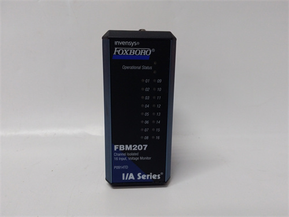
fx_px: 225
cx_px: 144
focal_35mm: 27
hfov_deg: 65.3
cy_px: 108
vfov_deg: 51.4
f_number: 2
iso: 182
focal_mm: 3.79
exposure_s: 1/33
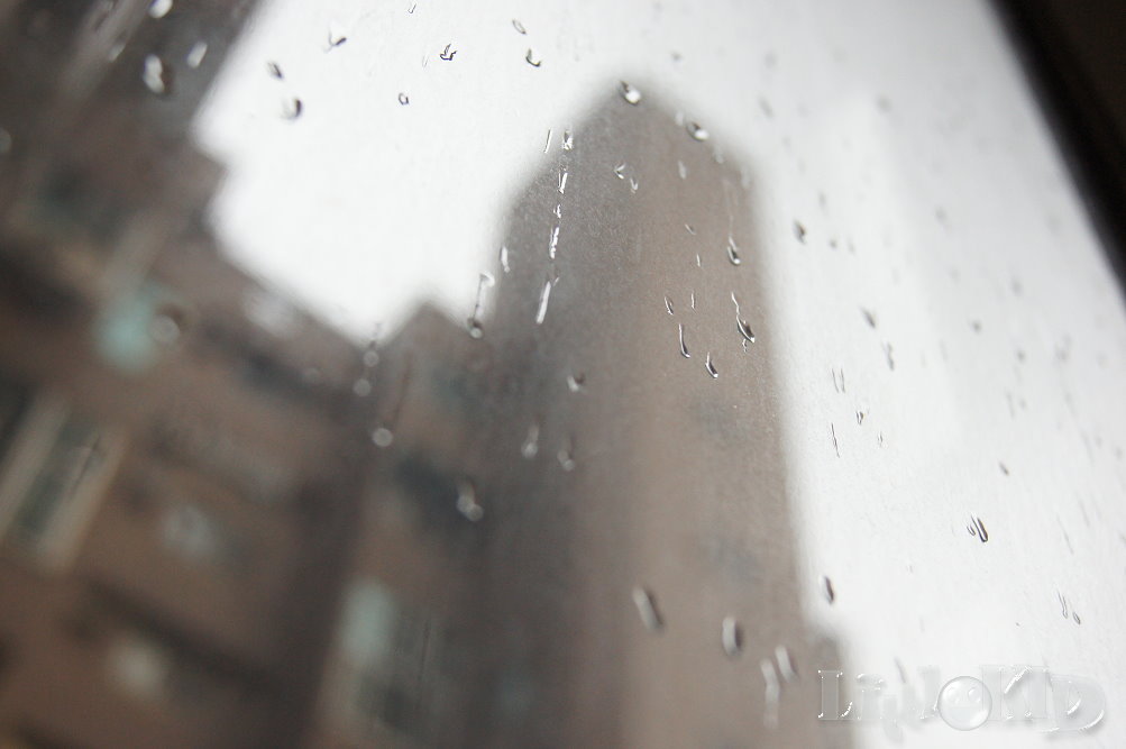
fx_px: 1406
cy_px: 374
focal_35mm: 45
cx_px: 563
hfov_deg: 43.6
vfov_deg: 29.8
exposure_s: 1/50
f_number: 4.5
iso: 800
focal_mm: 30
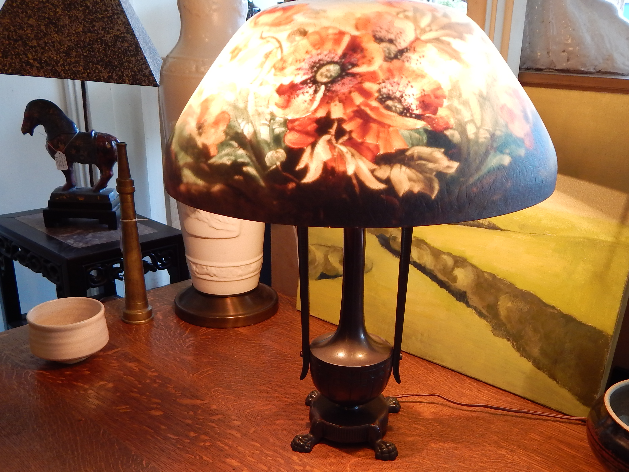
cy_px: 305
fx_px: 618
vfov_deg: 41.4
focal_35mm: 34
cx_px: 353
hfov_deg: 53.8
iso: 125
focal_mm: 4
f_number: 3
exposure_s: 1/30
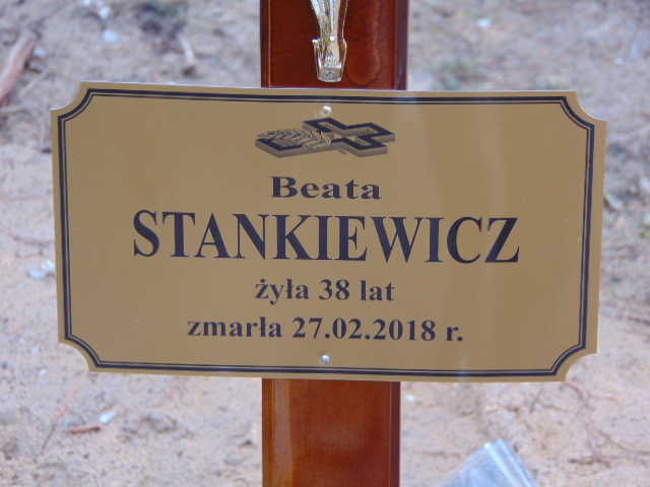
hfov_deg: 12.0
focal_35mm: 164
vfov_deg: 9.1
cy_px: 244
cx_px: 325
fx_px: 3080
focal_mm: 29.5
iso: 160
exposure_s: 1/125
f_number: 4
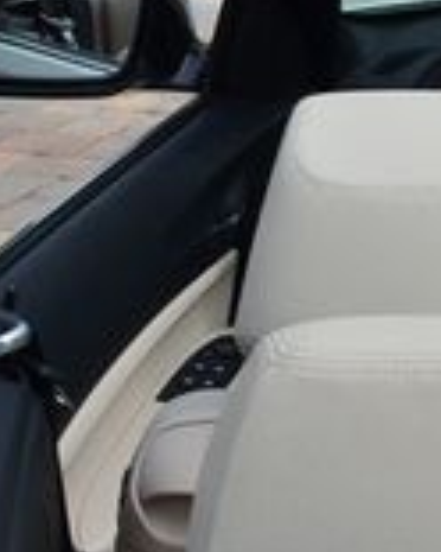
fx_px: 2464
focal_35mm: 151
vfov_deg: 12.7
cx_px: 868
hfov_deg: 9.6
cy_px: 142
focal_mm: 26
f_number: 11
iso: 140
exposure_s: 1/125
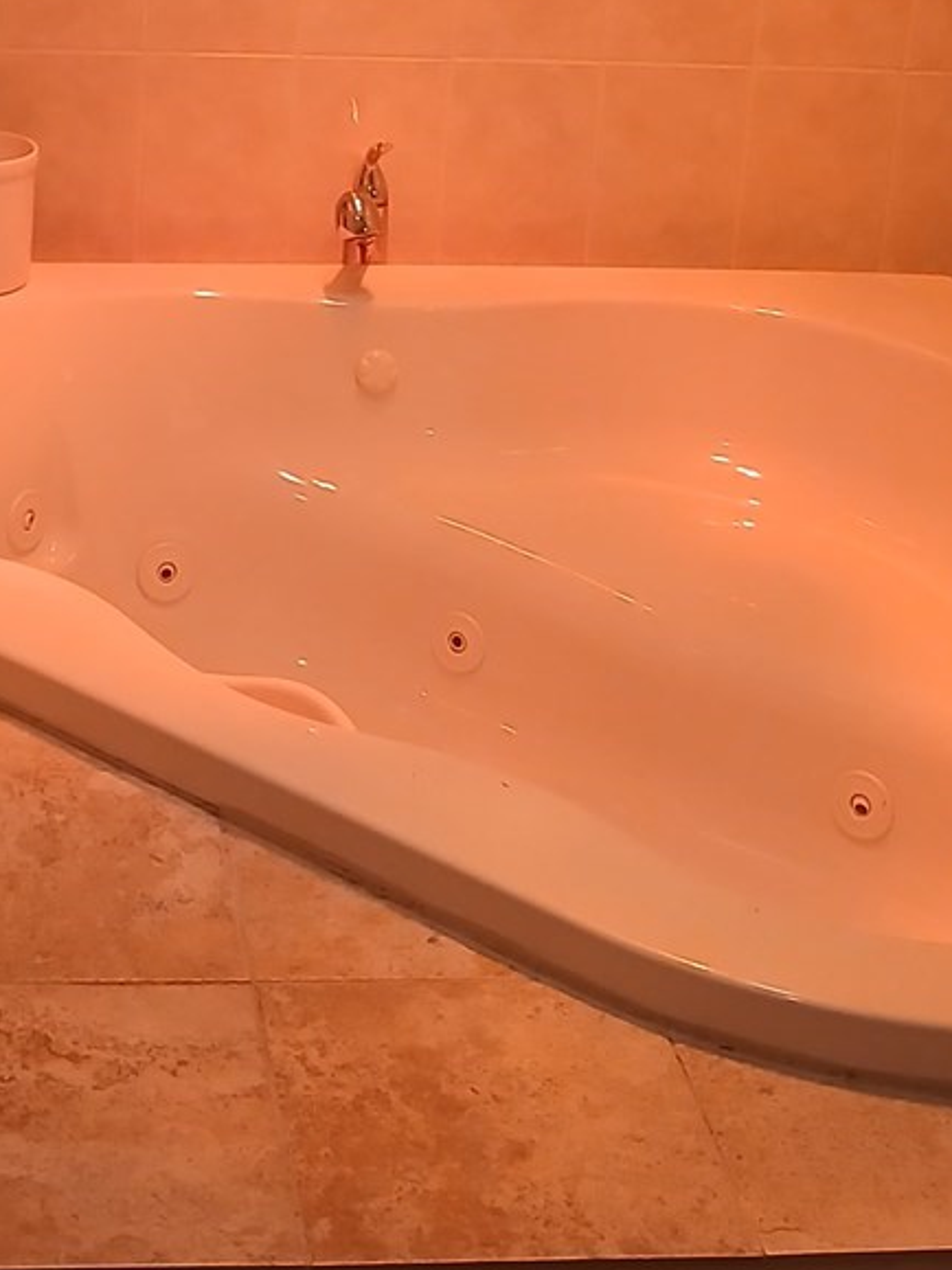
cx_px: 167
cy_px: -29
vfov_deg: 26.5
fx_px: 2531
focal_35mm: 69
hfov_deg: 21.0
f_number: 1.8
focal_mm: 3.98
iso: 250
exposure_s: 1/60
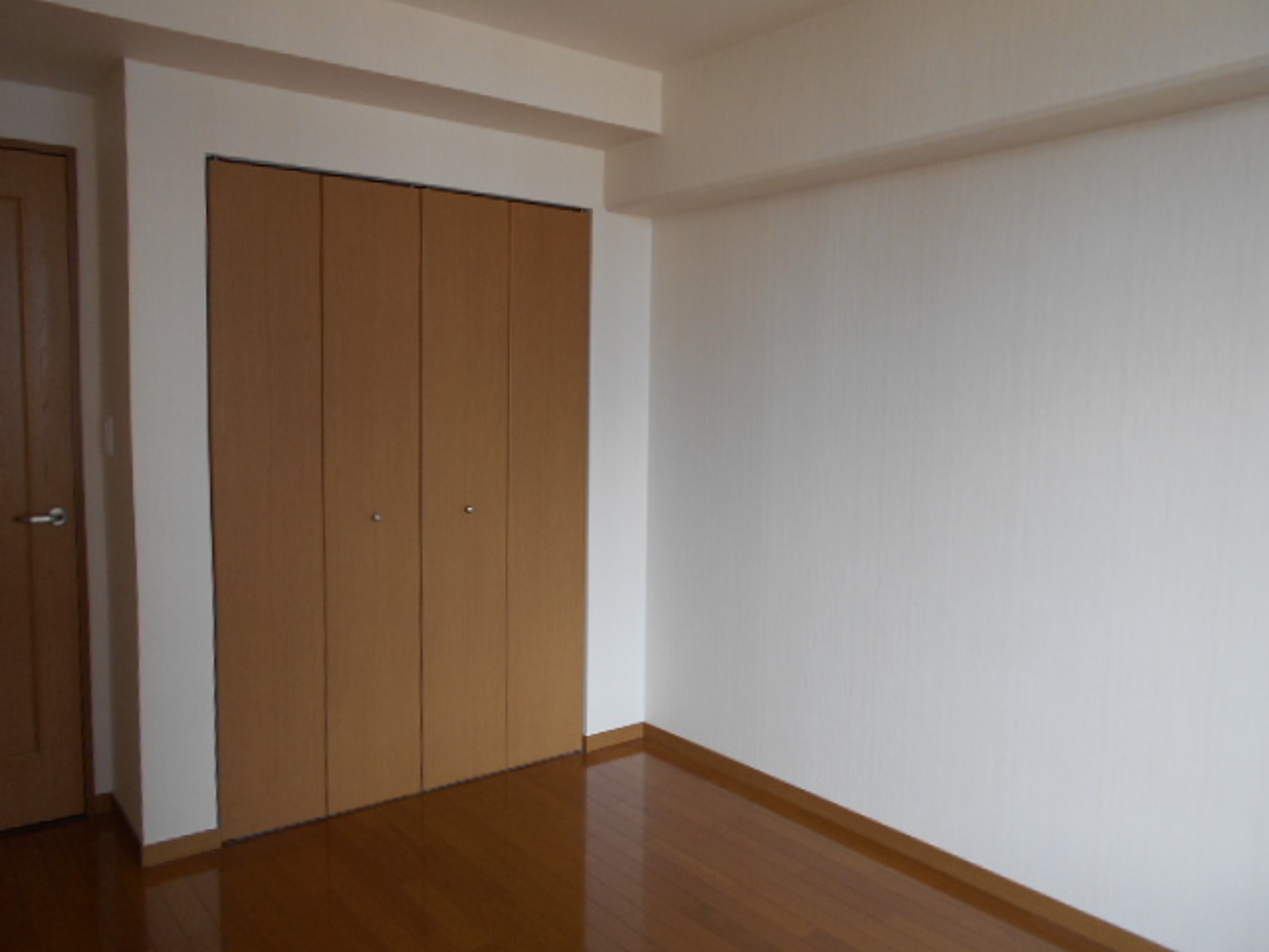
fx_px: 953
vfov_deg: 53.1
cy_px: 476
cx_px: 634
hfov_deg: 67.3
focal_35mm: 26
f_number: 3.2
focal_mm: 4.6
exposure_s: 1/30
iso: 80
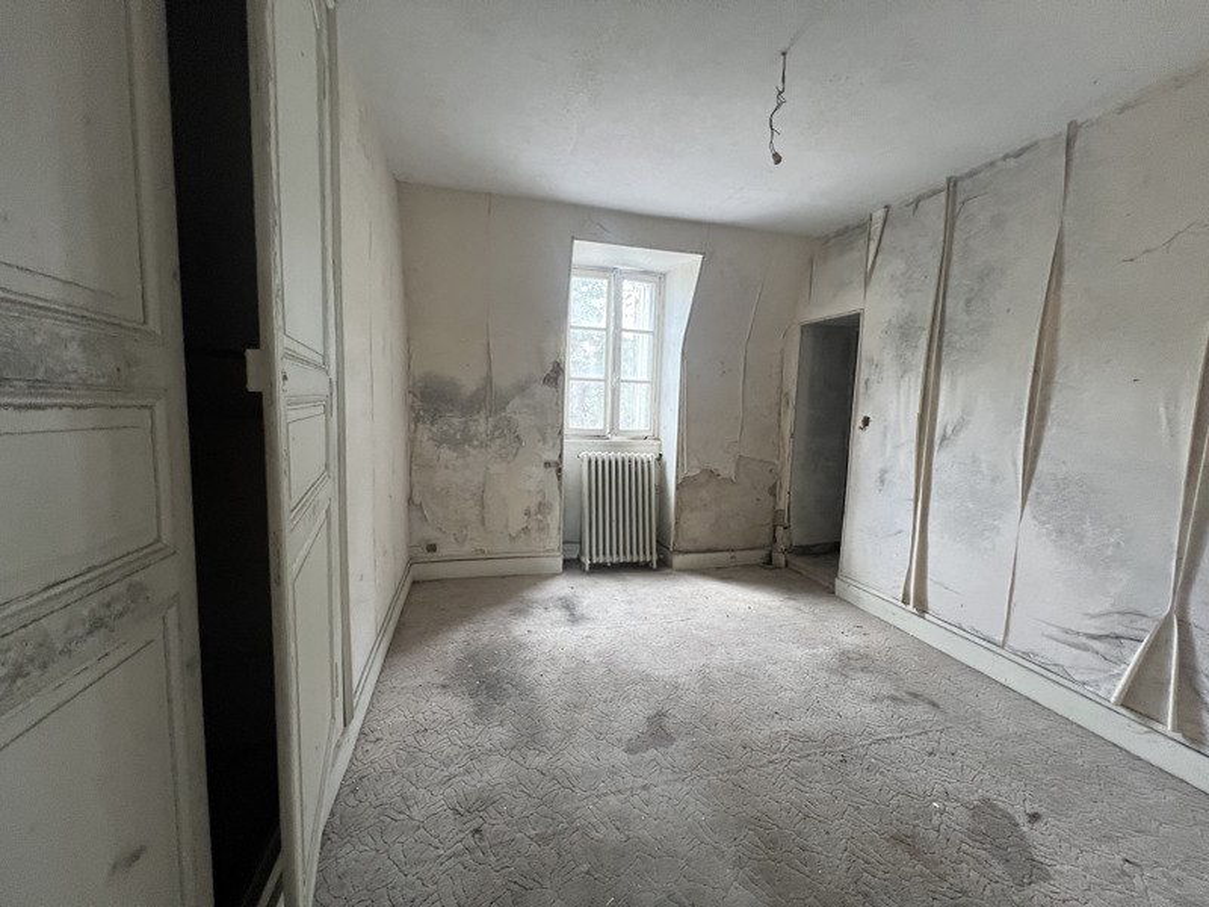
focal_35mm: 13
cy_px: 454
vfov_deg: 89.9
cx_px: 604
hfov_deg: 106.2
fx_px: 454
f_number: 1.8
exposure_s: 1/88
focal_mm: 1.57
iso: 250
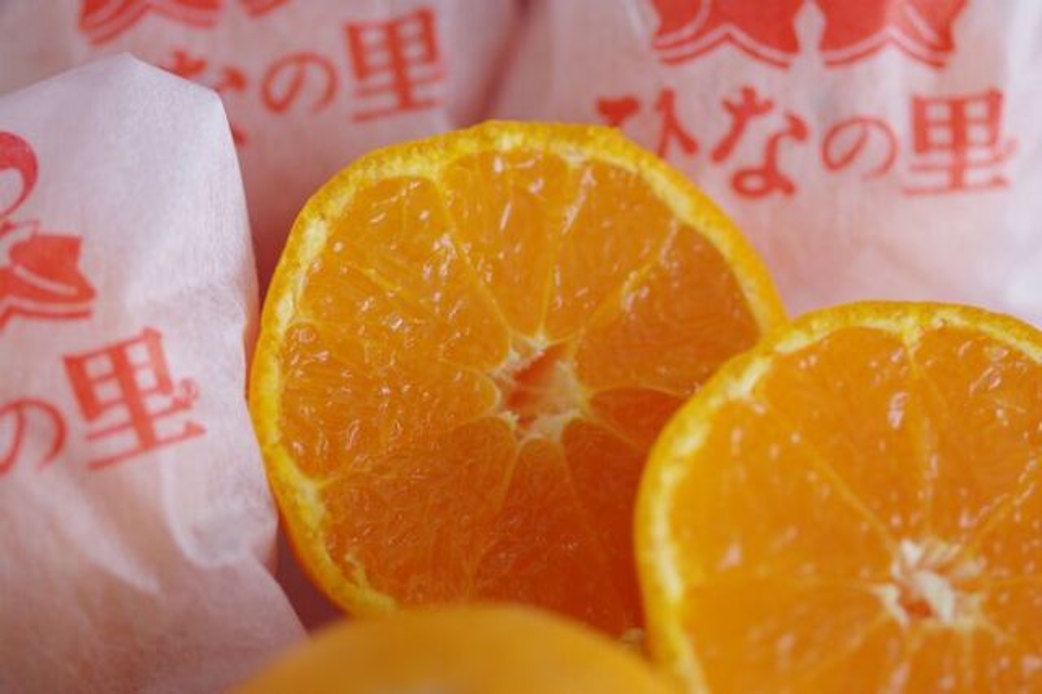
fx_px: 2170
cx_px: 521
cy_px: 347
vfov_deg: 18.2
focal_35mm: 75
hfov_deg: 27.0
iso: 200
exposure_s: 1/125
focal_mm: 50
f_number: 3.5
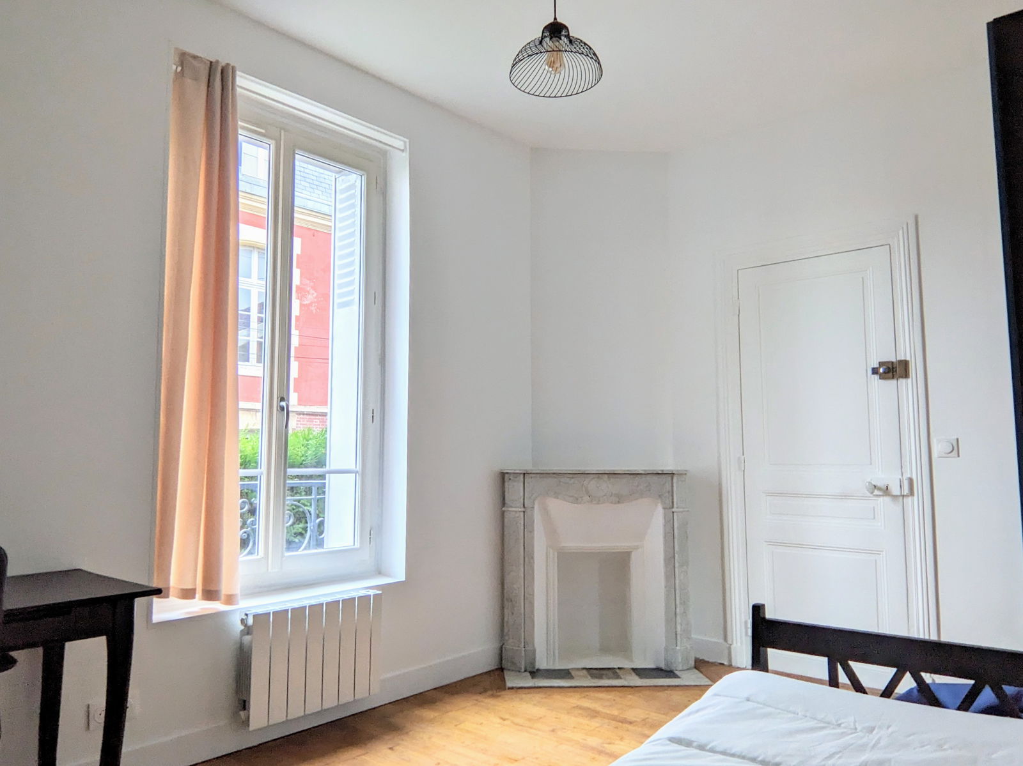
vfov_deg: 56.8
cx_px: 512
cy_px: 383
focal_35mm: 24
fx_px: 709
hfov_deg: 71.6
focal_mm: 2.51
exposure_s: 1/25
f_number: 2
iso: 59
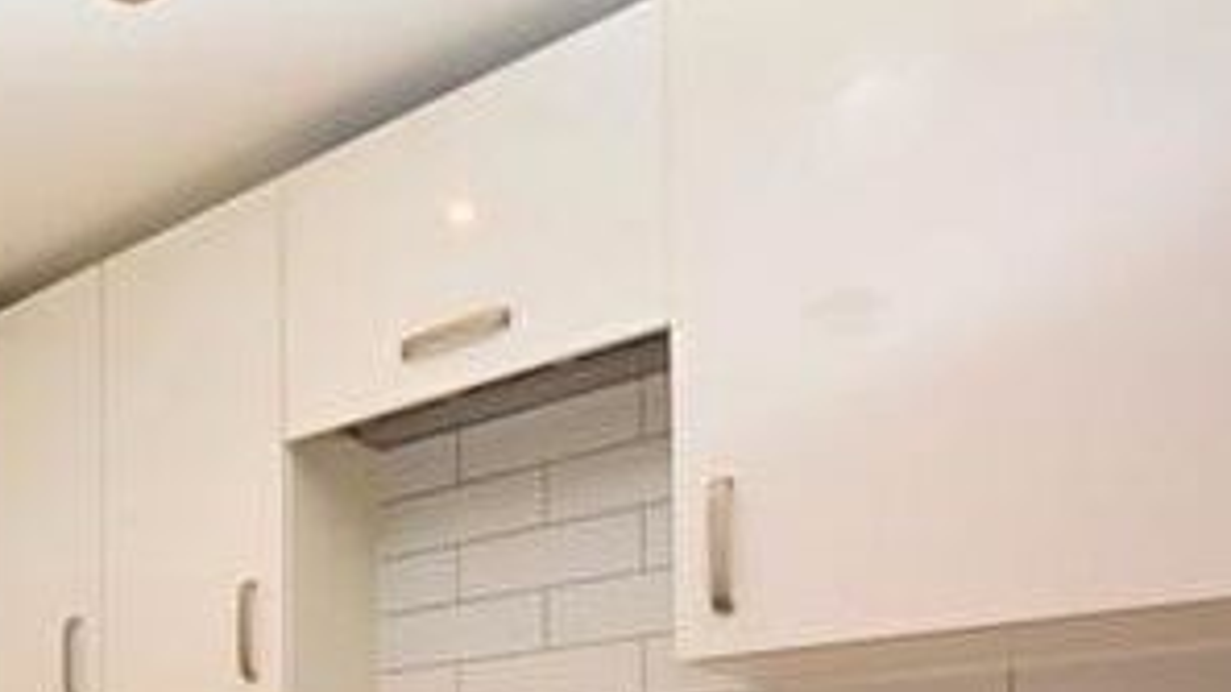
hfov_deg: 43.8
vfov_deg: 27.1
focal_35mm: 37
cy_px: 887
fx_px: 1208
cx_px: -70
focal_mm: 10
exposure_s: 1/100
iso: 800
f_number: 5
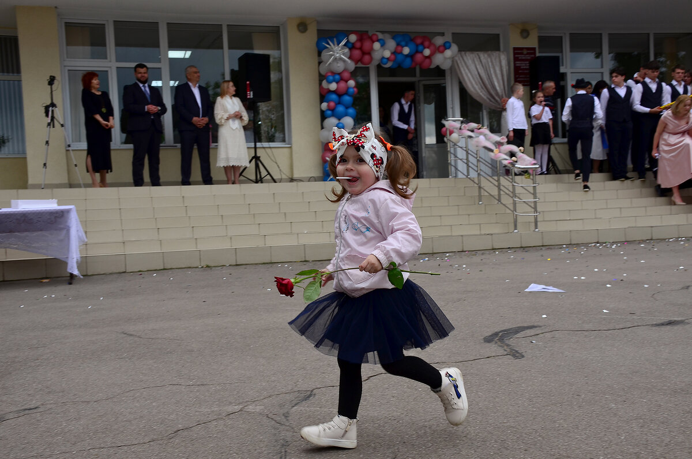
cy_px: 230
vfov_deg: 32.9
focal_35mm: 40
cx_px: 346
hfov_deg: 48.0
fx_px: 777
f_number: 8
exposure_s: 1/250
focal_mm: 27
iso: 200
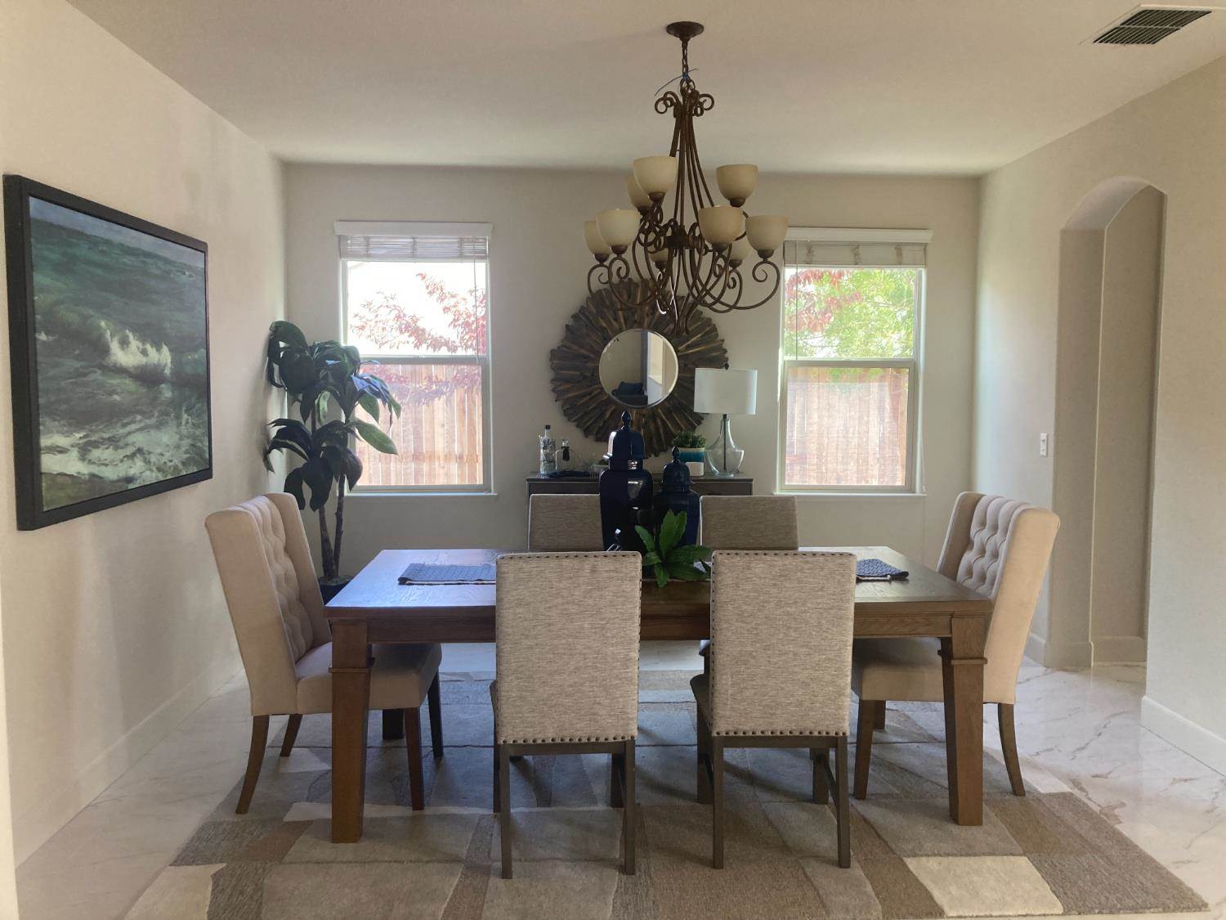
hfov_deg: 63.4
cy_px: 460
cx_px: 613
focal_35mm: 28
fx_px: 992
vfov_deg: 49.7
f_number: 1.8
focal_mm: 3.99
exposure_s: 1/60
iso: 80
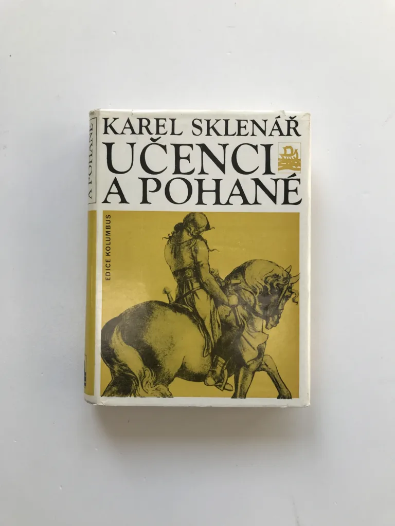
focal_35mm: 28
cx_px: 198
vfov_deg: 63.4
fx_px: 426
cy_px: 263
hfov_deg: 49.7
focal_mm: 3.99
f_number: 1.8
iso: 20
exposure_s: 1/236
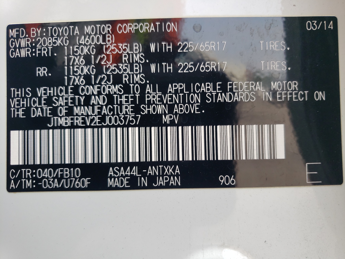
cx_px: 172
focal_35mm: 26
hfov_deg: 67.3
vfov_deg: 53.1
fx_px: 259
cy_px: 130
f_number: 1.5
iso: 50
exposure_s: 1/256
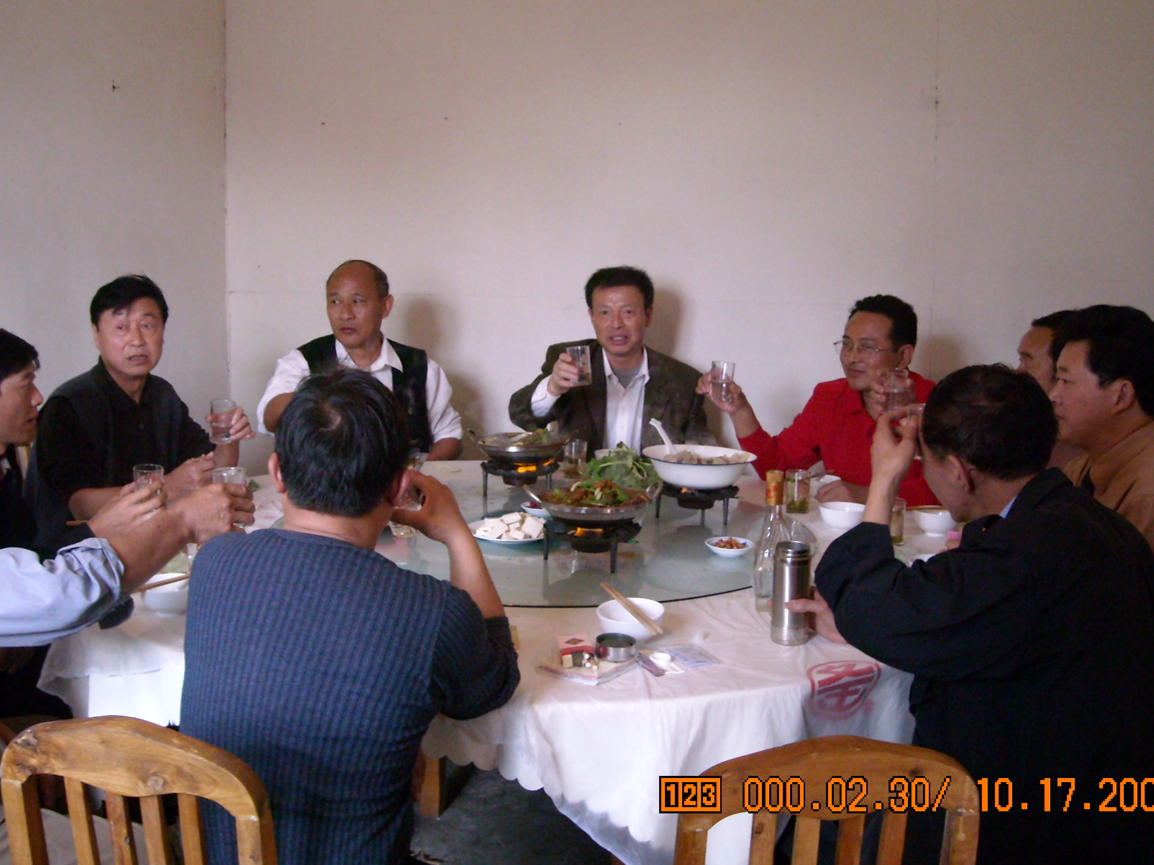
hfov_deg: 45.8
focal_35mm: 41
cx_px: 563
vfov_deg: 35.1
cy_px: 394
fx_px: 1367
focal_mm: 5.7
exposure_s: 1/38
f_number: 2.8
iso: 400
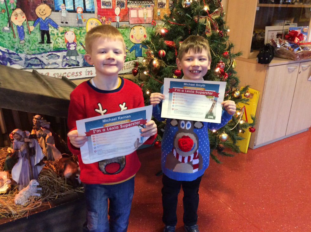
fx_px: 287
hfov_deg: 56.9
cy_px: 116
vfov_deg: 44.1
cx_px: 156
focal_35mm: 32
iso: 250
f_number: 2.4
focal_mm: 3.3
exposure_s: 1/24
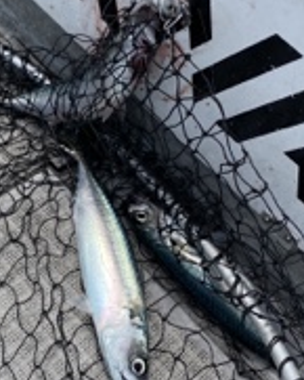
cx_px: 101
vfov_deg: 33.5
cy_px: 212
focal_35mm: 56
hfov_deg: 27.0
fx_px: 629
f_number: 1.8
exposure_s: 1/2571
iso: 32
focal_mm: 4.25
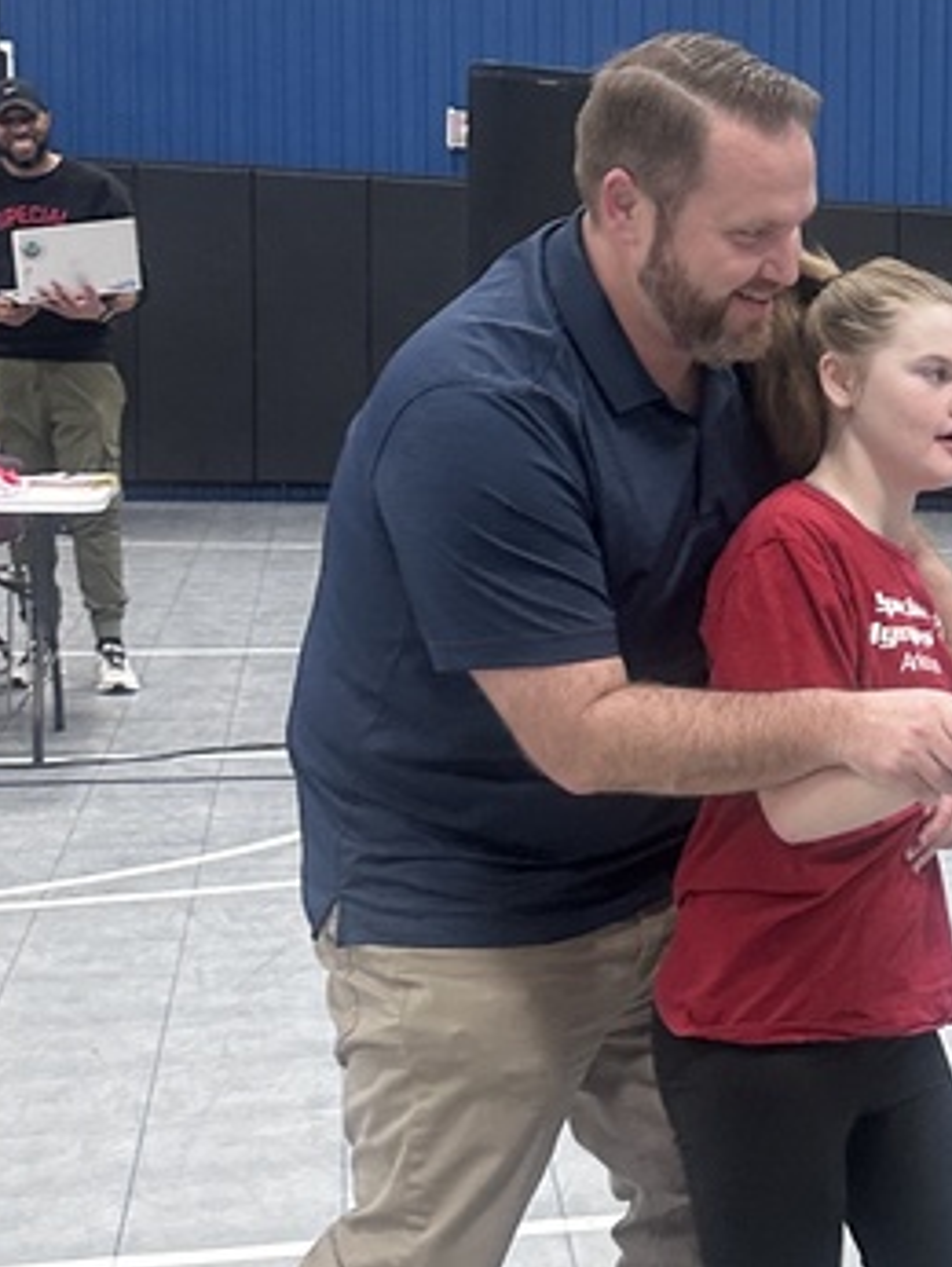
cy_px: 630
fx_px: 2600
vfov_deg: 27.4
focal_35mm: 71
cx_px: 1249
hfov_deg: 19.1
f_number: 1.78
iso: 160
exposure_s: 1/120
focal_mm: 6.86
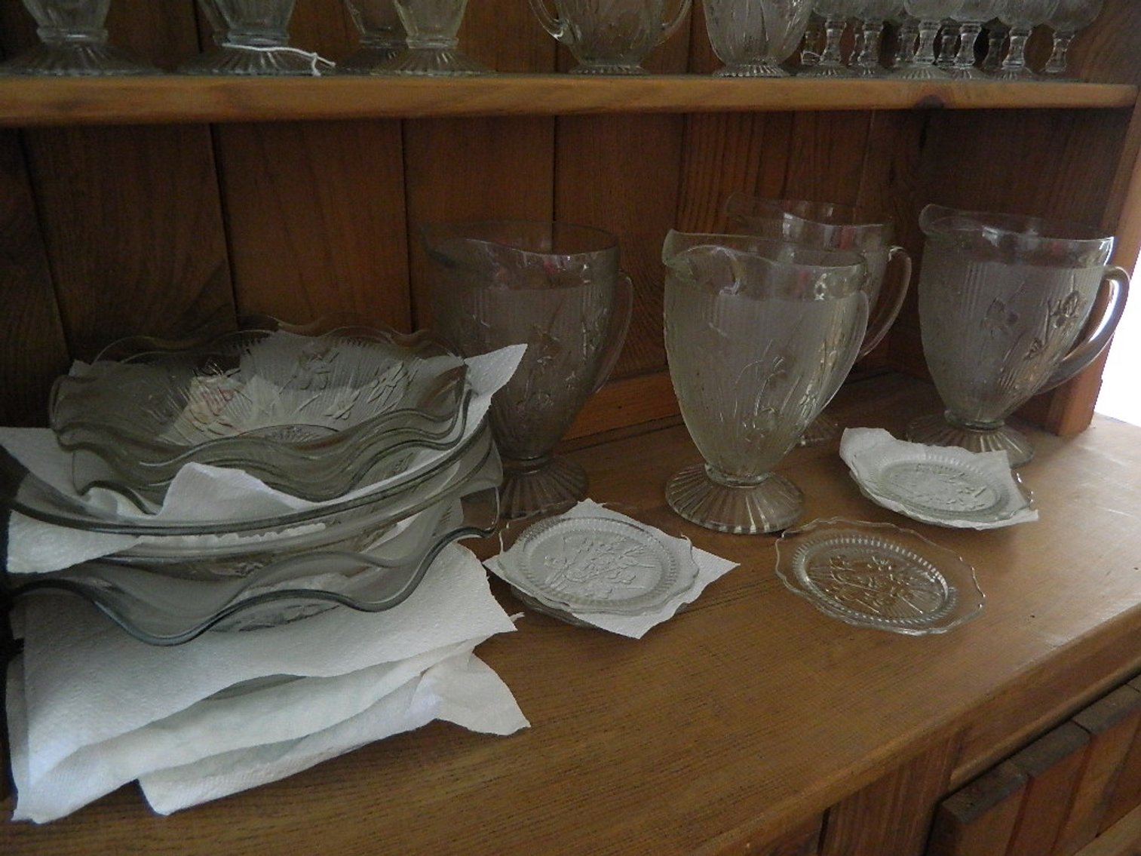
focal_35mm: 25
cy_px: 428
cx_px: 570
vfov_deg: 54.9
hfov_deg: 69.4
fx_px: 824
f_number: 3.1
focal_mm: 4.5
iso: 400
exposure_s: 1/8
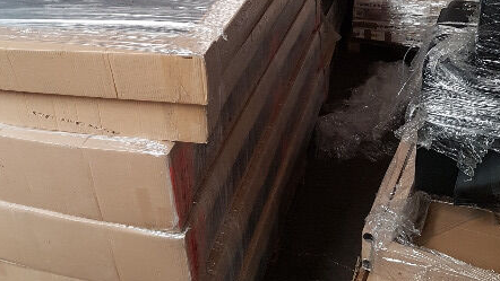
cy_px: 23
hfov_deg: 49.4
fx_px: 544
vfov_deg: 27.9
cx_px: 251
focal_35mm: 41
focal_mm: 4.2
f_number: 1.7
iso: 100
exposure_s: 1/50
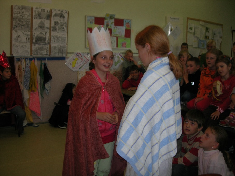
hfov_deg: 49.0
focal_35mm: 38
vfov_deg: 37.7
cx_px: 118
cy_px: 88
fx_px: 258
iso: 64
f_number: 2.8
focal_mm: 7.8
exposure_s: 1/60.1
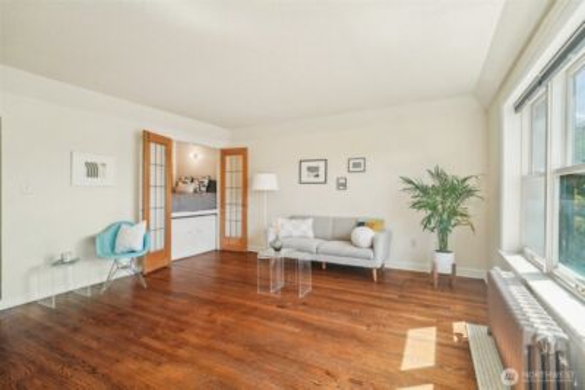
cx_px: 292
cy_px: 195
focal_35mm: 16
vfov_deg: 73.8
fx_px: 260
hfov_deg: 96.7
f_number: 8
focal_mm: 16
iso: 1600
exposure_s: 1/50
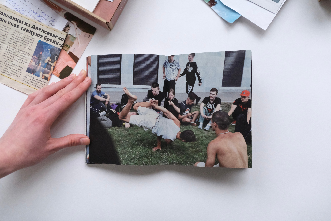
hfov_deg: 58.7
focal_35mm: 32
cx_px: 166
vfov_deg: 41.1
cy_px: 110
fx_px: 294
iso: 10000
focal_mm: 21.6
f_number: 4
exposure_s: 1/250
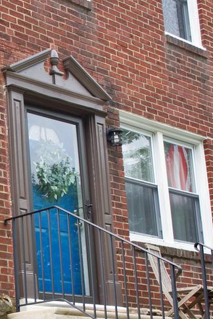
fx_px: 842
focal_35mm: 95
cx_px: -100
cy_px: 244
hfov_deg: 13.6
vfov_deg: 21.2
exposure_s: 1/80
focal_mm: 30
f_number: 7.1
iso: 250
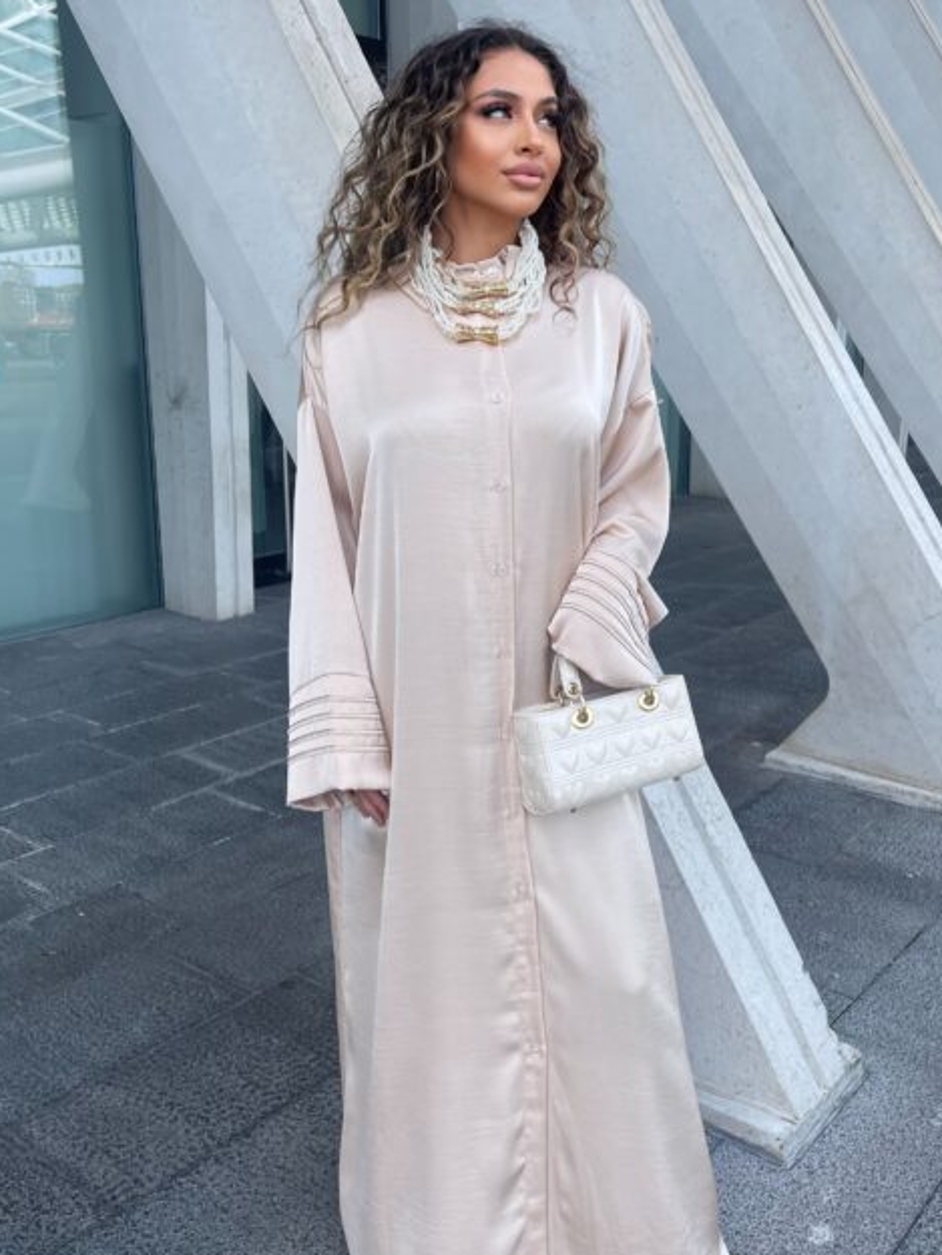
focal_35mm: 32
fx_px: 1161
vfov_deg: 56.6
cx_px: 498
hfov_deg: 44.2
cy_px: 546
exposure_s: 1/901
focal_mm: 5.1
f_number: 1.6
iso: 32
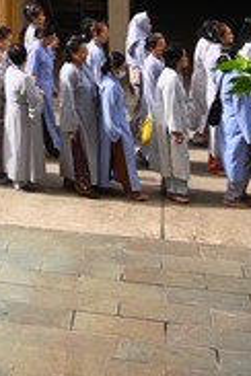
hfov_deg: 14.5
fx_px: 889
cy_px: -173
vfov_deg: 20.7
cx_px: -171
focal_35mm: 85
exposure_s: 1/250
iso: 100
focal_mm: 24
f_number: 4
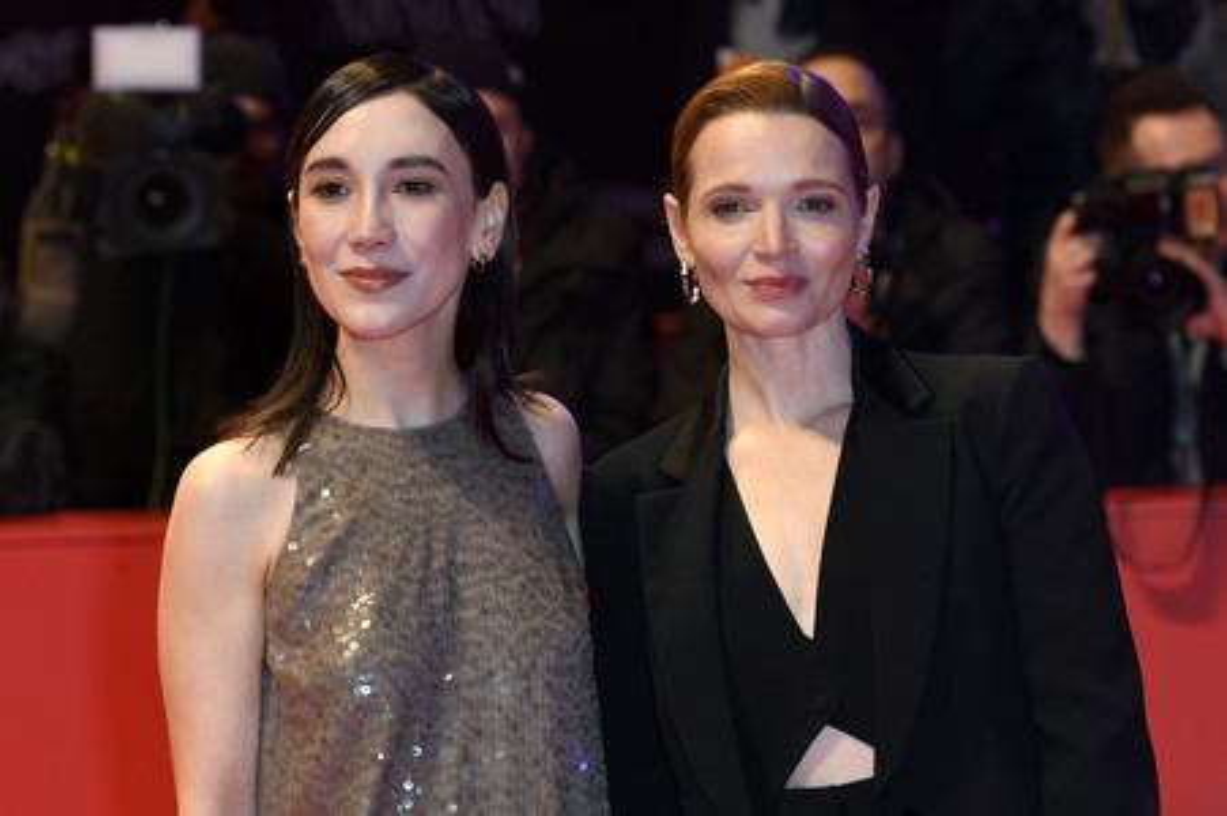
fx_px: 3338
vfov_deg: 13.9
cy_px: 408
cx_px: 614
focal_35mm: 98
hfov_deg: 20.8
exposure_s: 1/160
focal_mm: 98
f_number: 5
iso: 800
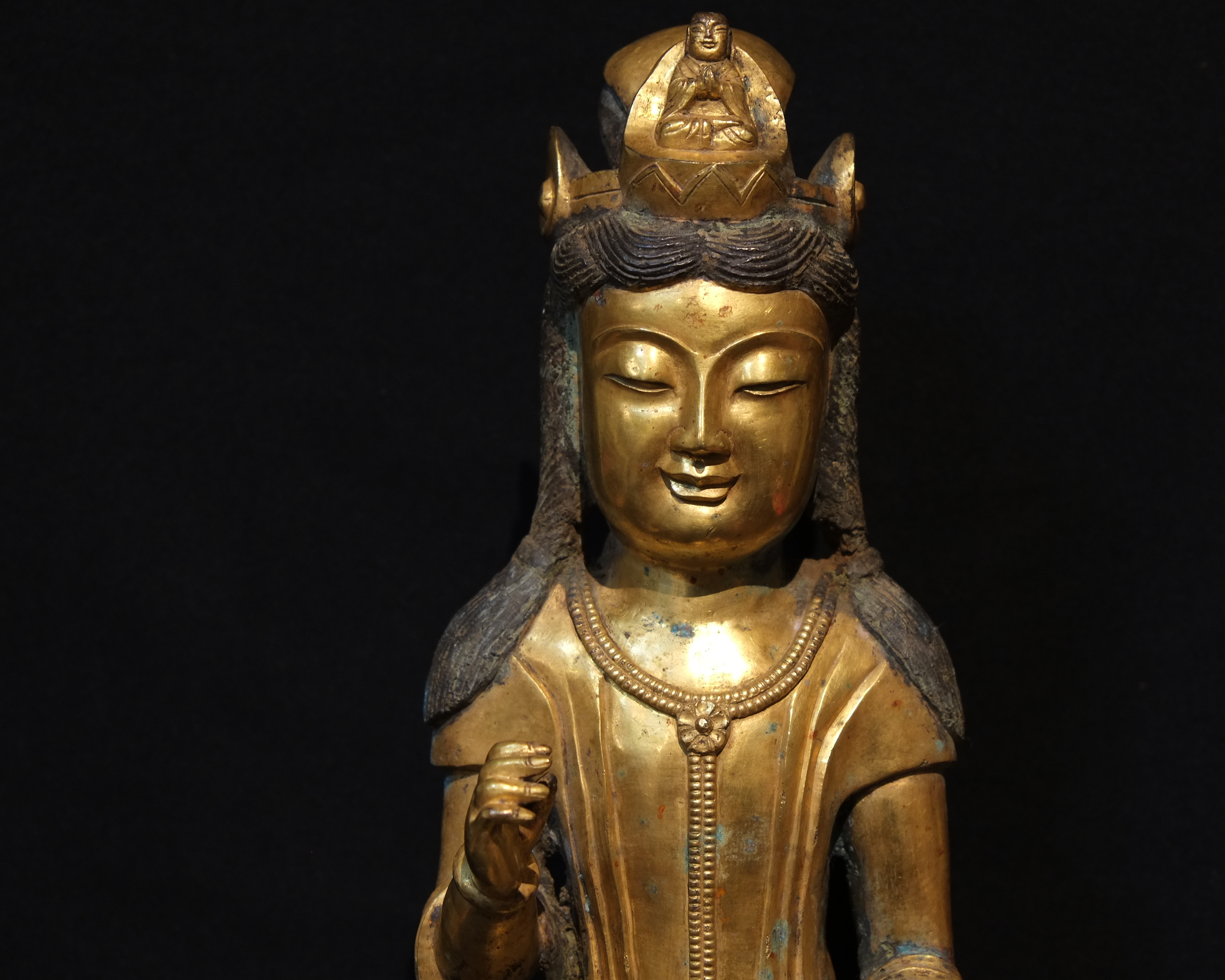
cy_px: 491
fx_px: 3118
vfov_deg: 17.9
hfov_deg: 22.2
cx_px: 699
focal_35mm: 86
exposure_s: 1/28
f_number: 4
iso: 800
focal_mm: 50.5
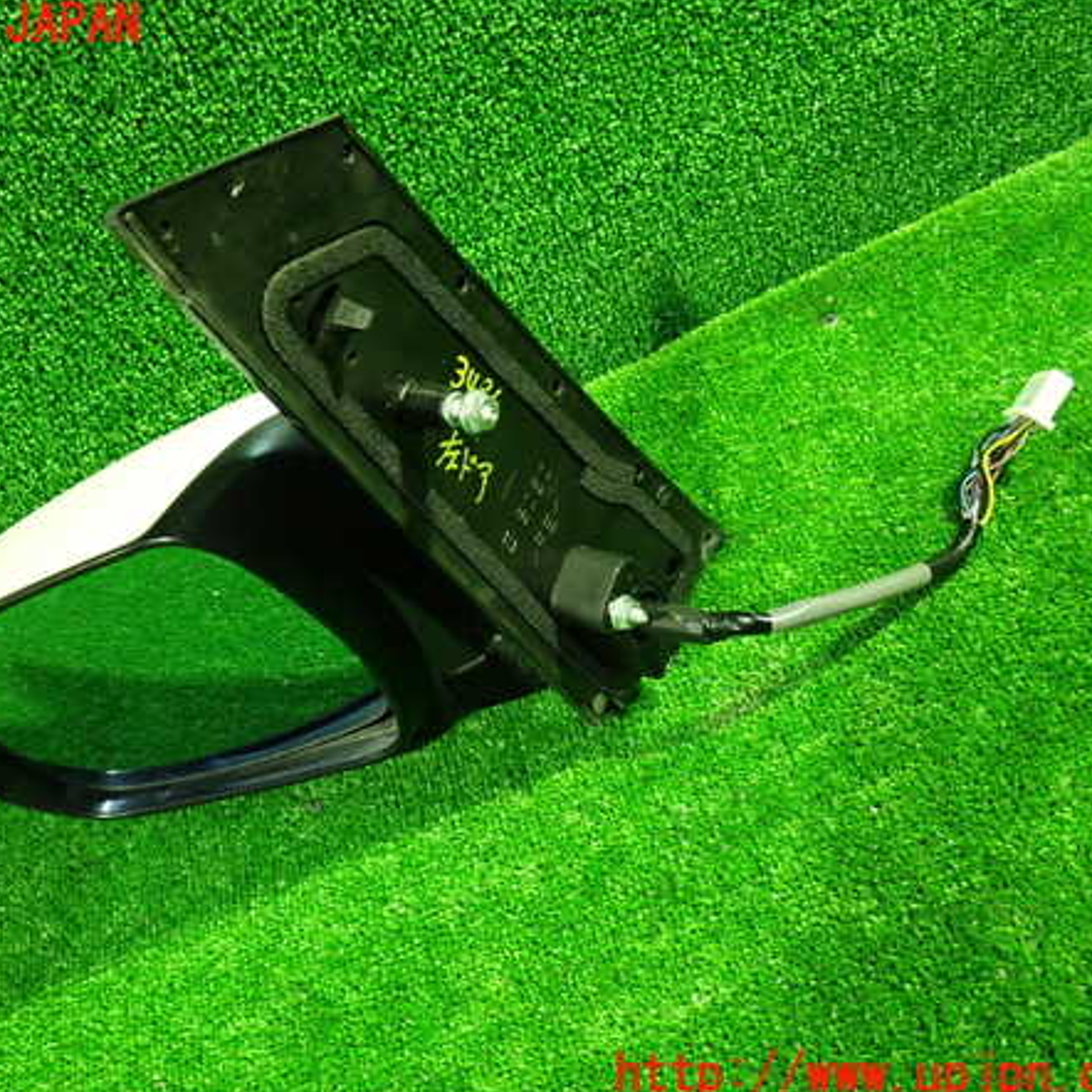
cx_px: 432
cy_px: 551
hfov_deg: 45.8
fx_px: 1285
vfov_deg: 46.0
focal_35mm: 36
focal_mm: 5.4
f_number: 2.3
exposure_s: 1/20
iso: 800
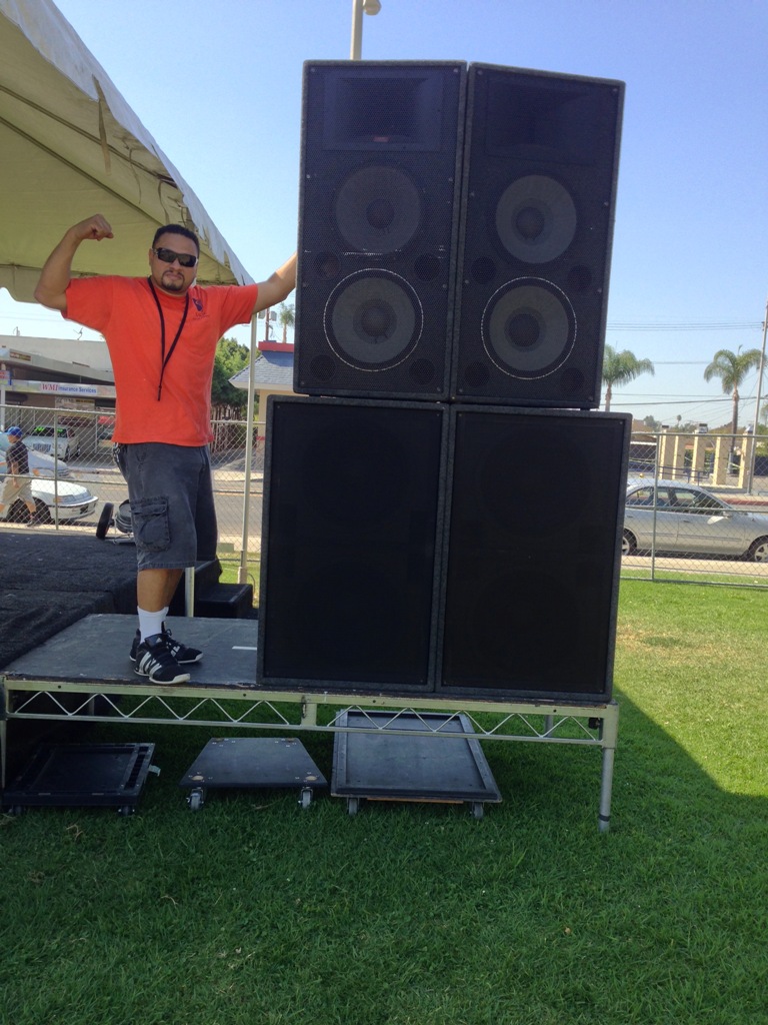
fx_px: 976
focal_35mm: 33
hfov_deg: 42.9
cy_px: 512
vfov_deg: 55.4
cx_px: 384
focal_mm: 4.12
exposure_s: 1/303
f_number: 2.4
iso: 50
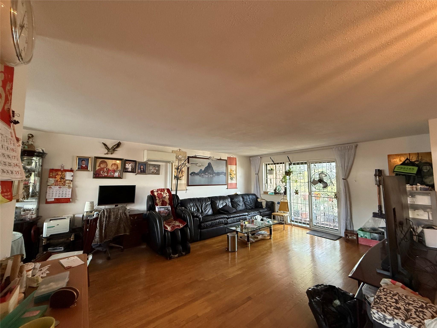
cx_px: 218
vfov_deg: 85.7
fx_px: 177
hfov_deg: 102.1
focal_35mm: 14
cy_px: 164
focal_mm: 2.22
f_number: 2.2
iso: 500
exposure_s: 1/120
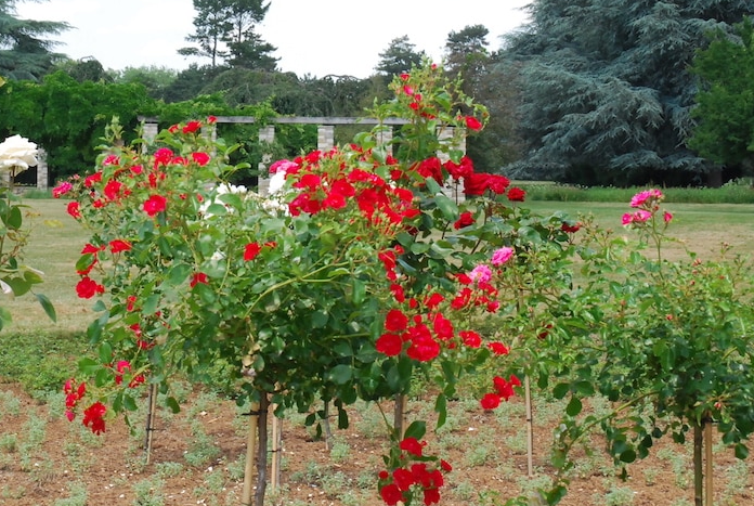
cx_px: 218
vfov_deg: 13.0
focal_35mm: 106
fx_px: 2224
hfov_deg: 19.1
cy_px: 154
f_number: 18
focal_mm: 48
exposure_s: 1/200
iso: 800
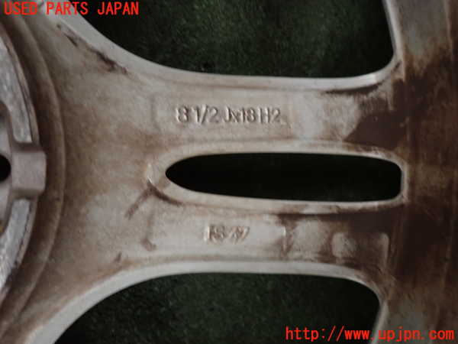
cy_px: 172
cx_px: 229
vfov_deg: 54.9
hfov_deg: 69.4
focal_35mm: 25
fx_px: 331
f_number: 2
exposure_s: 1/25
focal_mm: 4.5
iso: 800
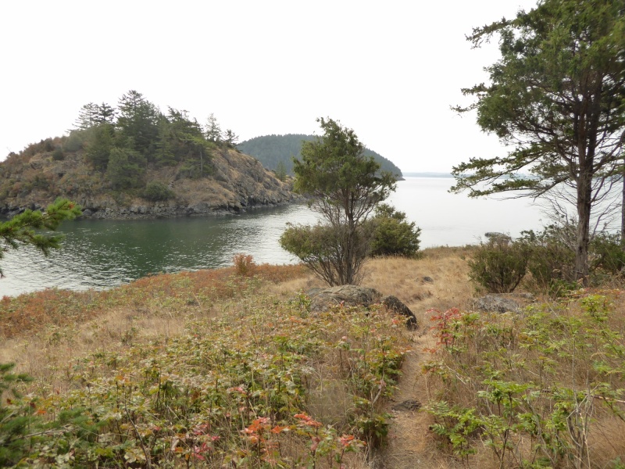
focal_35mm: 25
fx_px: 451
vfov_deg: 54.9
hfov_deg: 69.4
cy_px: 234
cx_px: 312
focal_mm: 4.3
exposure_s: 1/500
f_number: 3.3
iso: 160
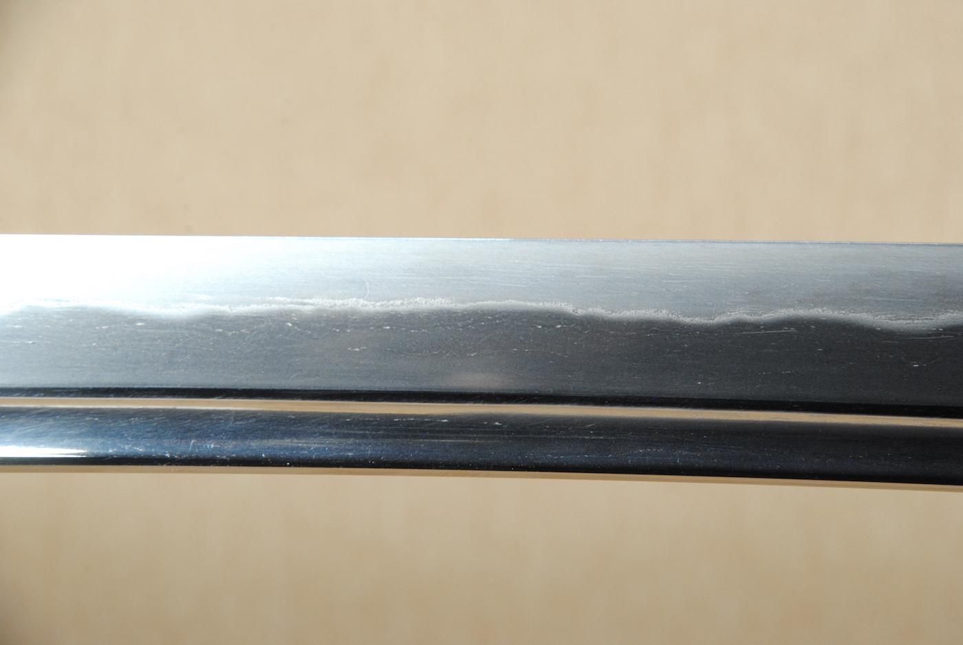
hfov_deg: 10.1
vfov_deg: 6.8
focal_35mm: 202
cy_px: 322
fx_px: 5423
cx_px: 482
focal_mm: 135
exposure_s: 1/2
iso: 400
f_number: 11
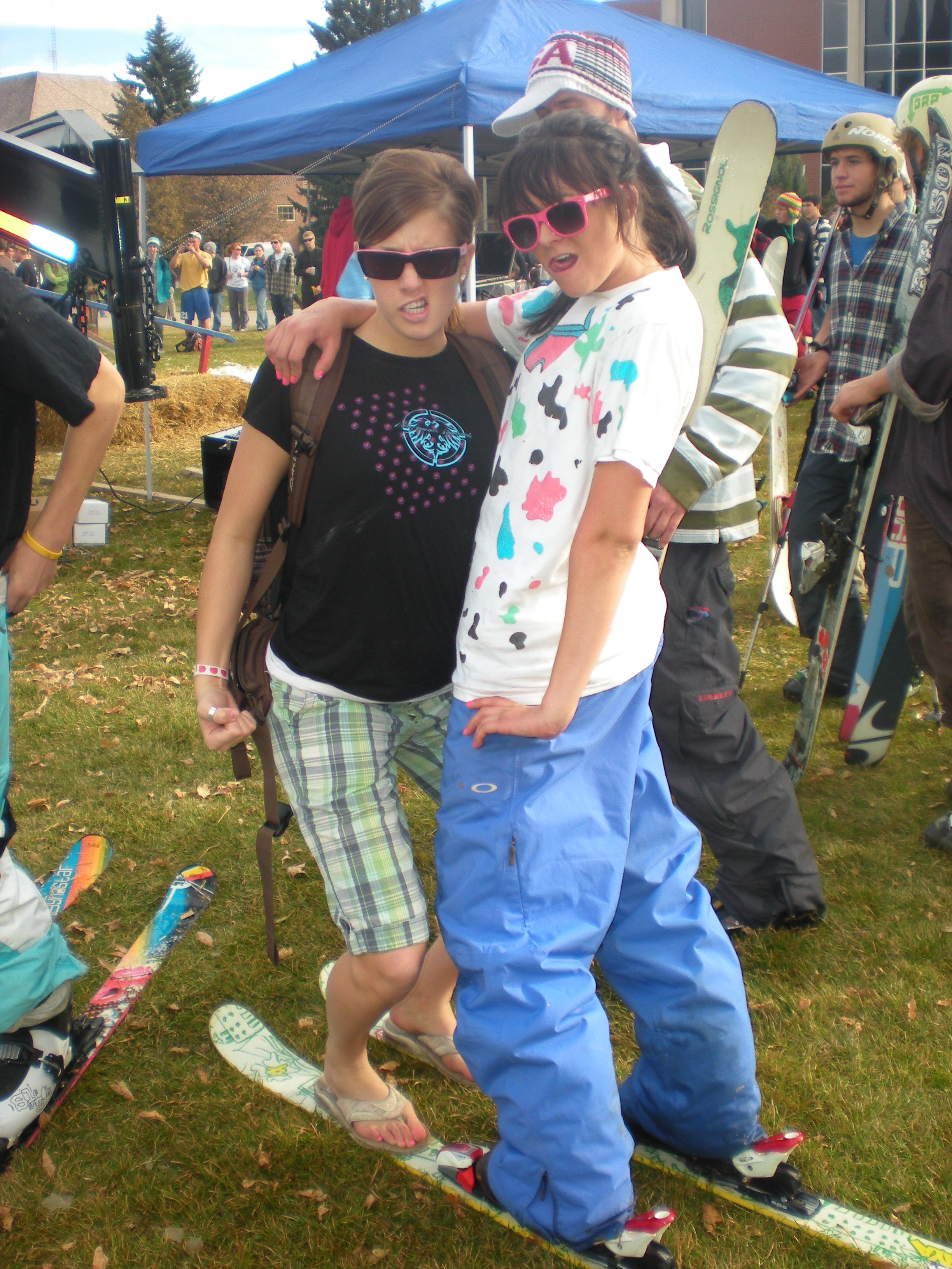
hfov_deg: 37.7
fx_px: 1393
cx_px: 476
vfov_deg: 49.0
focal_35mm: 38
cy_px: 634
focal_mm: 6.3
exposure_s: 1/270
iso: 89
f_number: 3.1
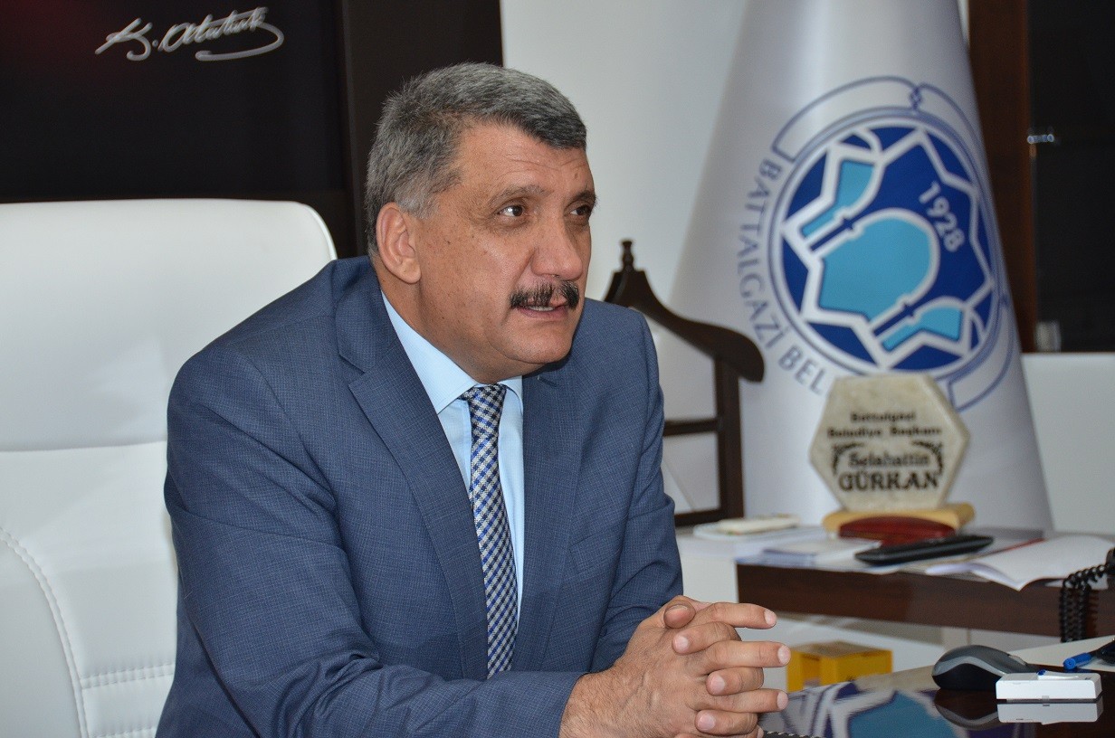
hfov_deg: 19.5
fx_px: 3245
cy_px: 369
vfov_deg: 13.0
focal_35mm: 105
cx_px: 558
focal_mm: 70
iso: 800
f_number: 5
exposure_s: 1/60
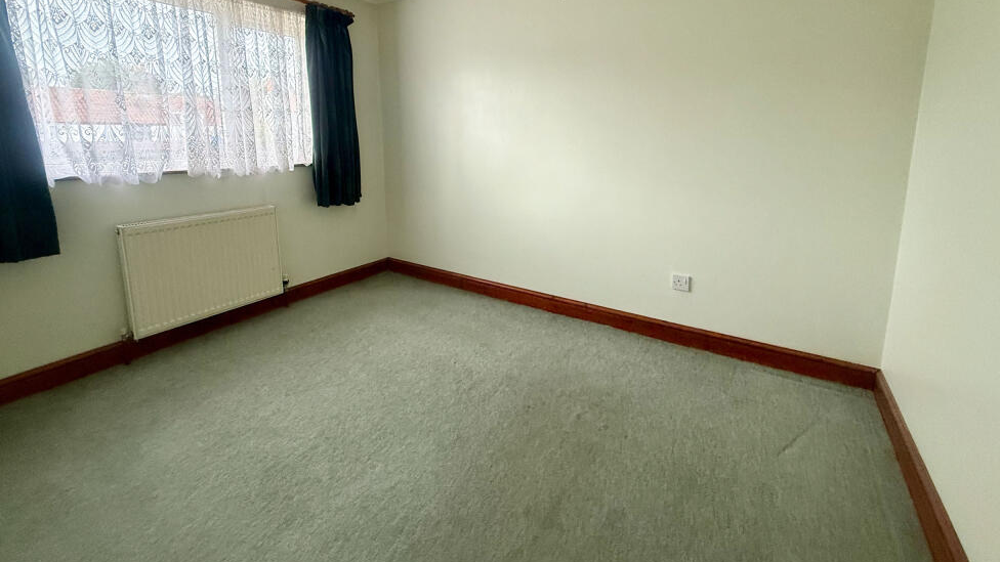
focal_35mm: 16
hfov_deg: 99.4
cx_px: 492
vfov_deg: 65.7
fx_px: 424
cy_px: 200
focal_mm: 2.22
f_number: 2.2
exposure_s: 1/60
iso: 500
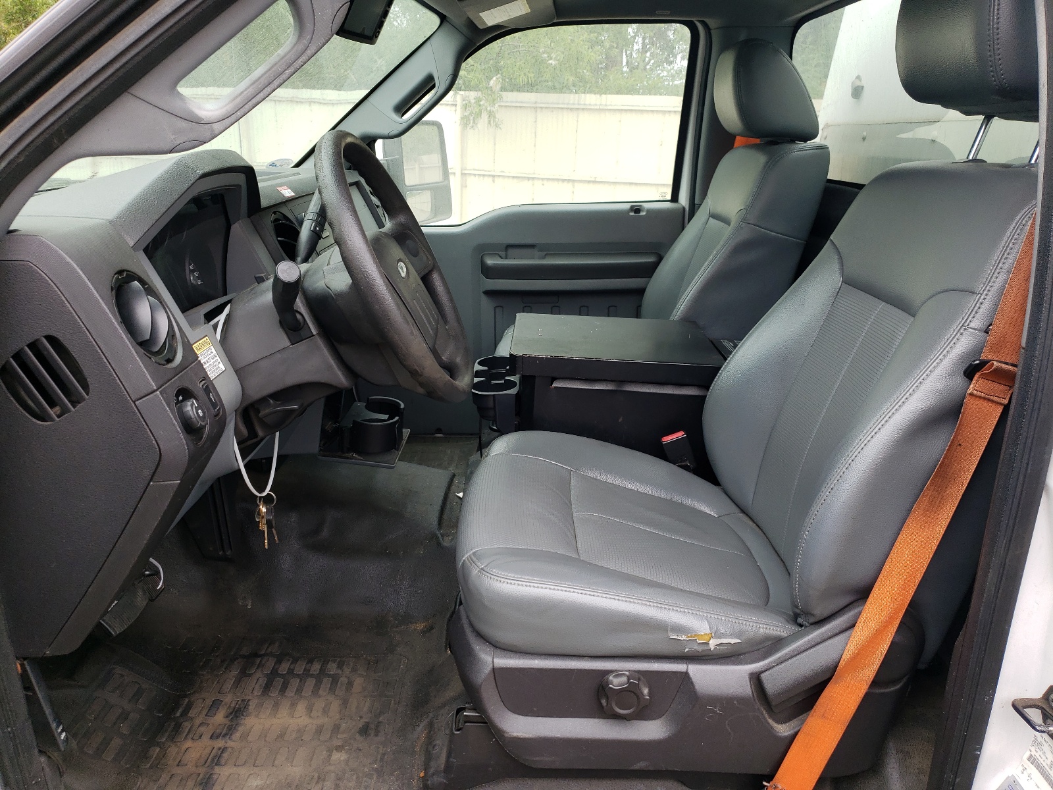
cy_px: 395
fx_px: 791
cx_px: 526
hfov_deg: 67.3
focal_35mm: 26
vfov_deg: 53.1
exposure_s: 1/244
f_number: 1.5
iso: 50
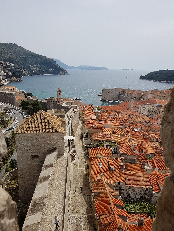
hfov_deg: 49.7
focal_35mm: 28
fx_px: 188
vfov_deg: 63.4
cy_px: 117
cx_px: 80
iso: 40
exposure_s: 1/3752
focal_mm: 4.2
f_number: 1.7
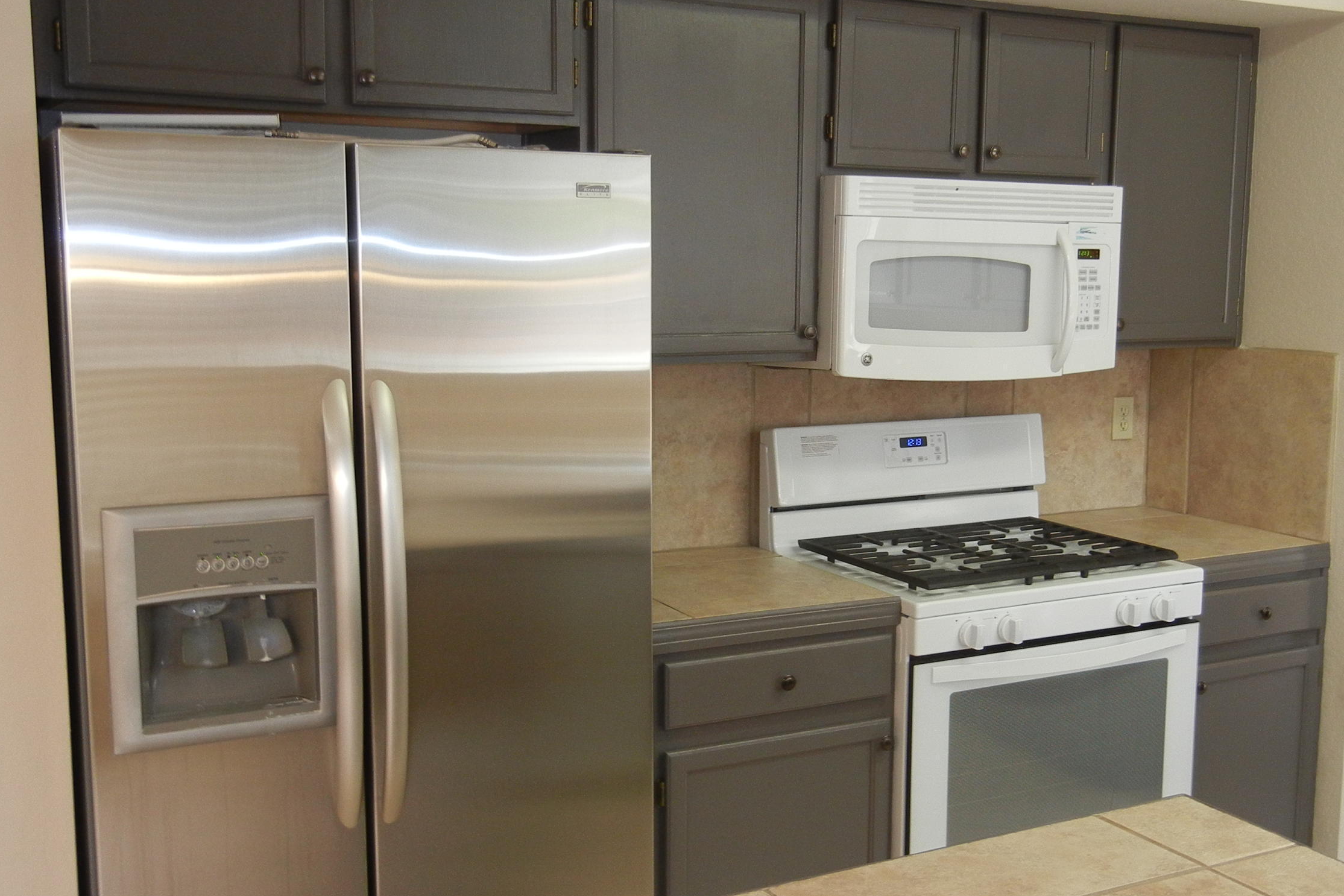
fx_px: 1568
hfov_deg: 46.3
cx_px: 764
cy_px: 469
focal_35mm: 42
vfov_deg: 31.9
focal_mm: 5.4
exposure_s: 1/30
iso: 200
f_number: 3.5
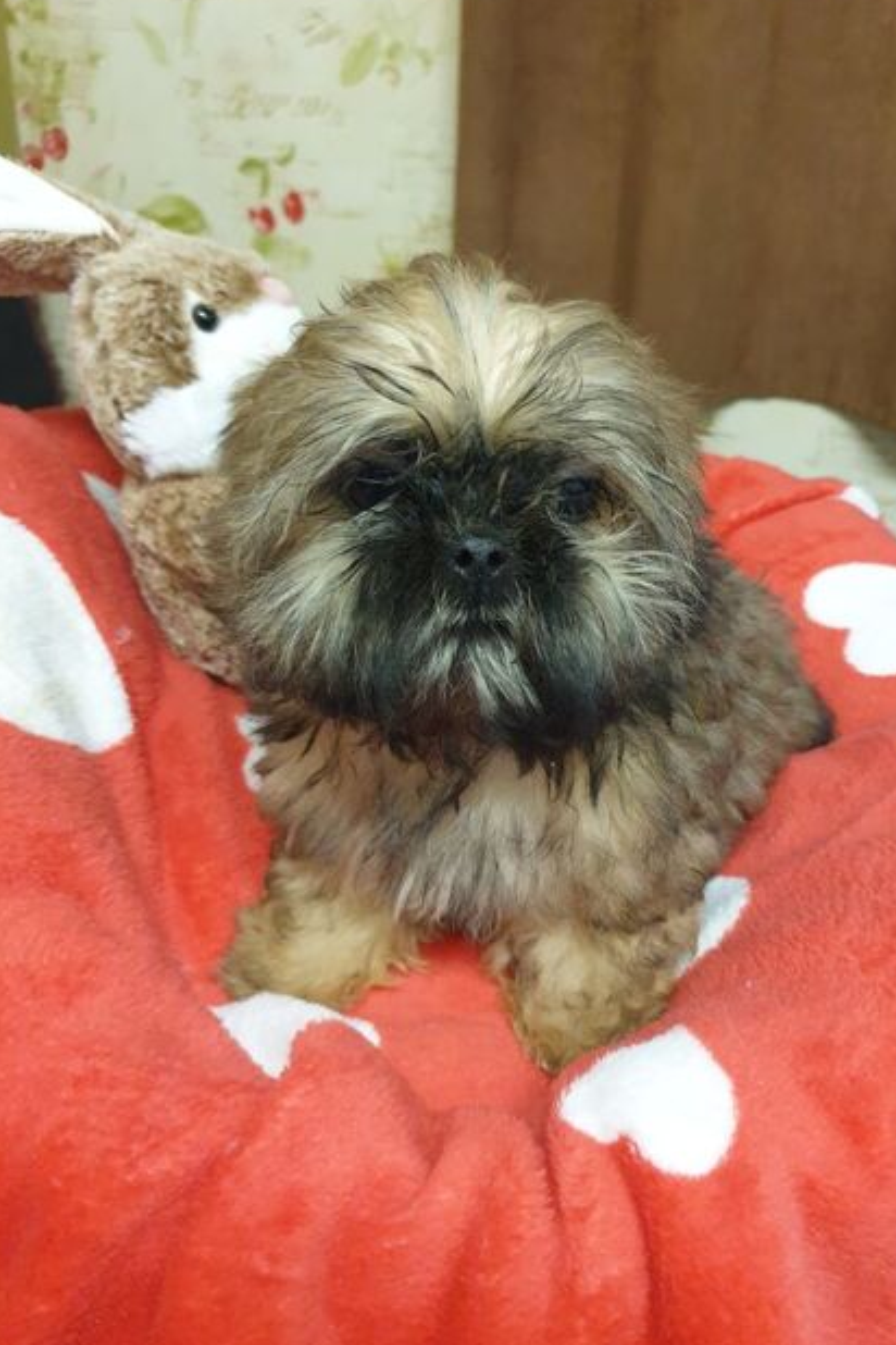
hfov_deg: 46.4
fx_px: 1045
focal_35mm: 28
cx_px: 478
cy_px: 664
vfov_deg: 65.5
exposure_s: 1/50
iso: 400
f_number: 1.5
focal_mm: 4.3
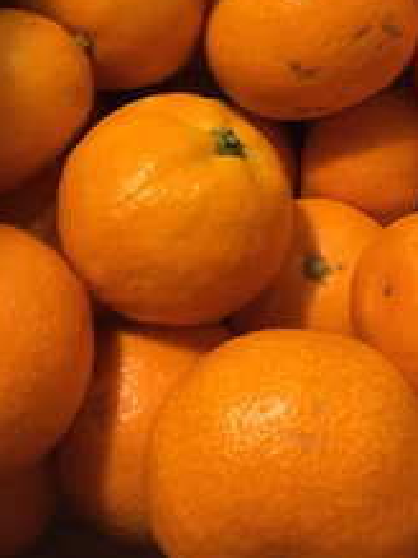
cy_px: 87
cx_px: 275
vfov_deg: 34.7
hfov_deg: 27.3
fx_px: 854
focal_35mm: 53
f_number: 2.2
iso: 200
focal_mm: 4.15
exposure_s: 1/30
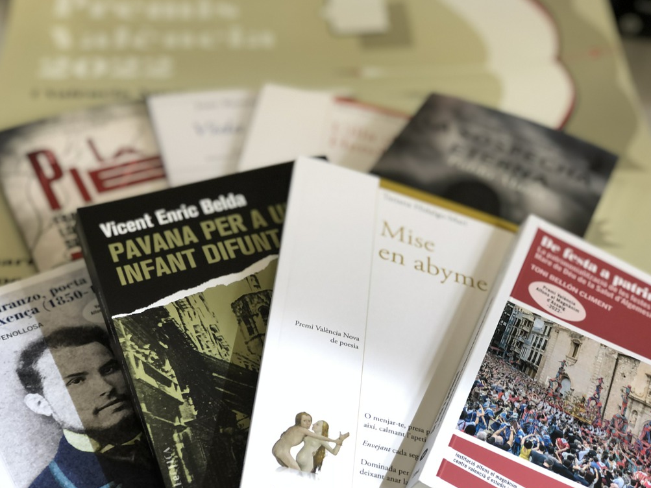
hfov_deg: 32.2
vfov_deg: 24.4
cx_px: 322
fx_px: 1128
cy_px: 243
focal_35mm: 60
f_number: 2.8
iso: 32
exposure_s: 1/33
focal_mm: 6.6
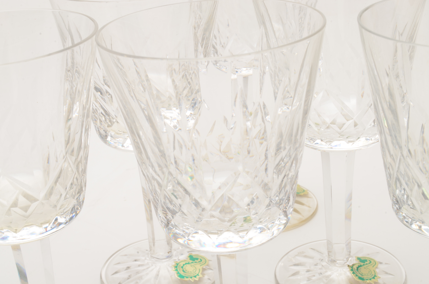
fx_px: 821
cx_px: 214
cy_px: 142
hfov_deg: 29.3
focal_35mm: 69
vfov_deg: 19.6
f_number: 20
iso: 100
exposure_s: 1/125
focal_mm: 46
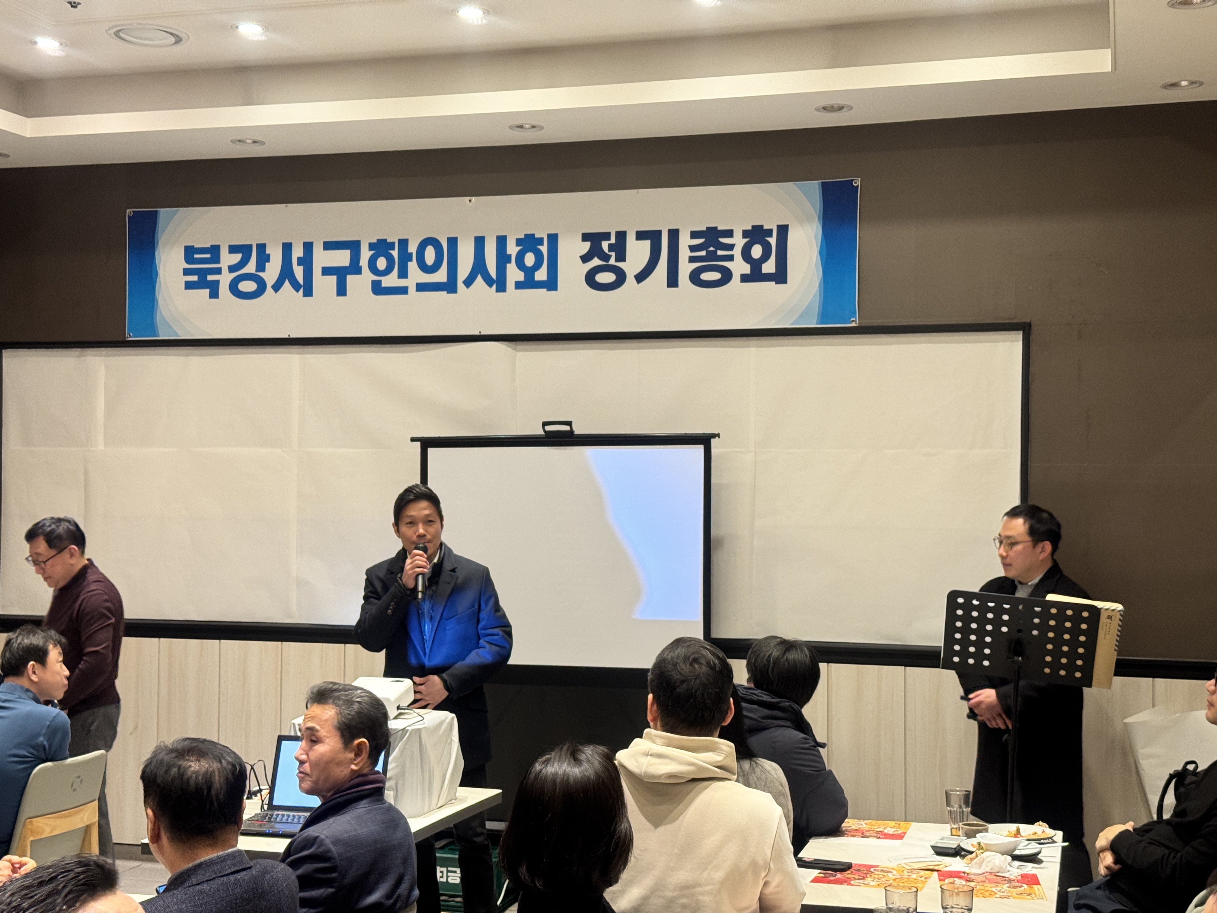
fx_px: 1688
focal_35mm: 48
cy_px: 456
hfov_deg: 39.7
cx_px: 608
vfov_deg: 30.3
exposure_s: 1/60
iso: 125
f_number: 1.78
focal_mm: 6.76
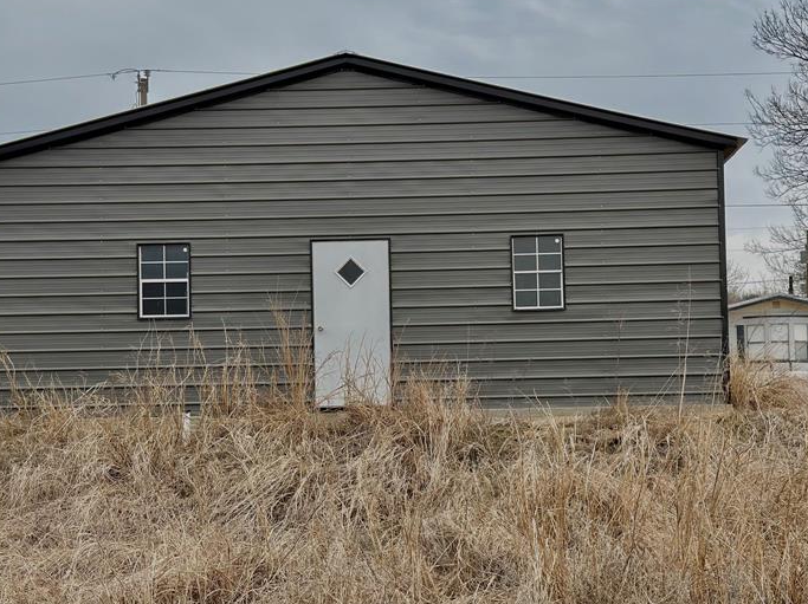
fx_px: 1399
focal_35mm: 60
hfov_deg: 32.2
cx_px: 402
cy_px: 367
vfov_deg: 24.3
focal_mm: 6.76
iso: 64
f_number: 1.78
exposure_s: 1/2033
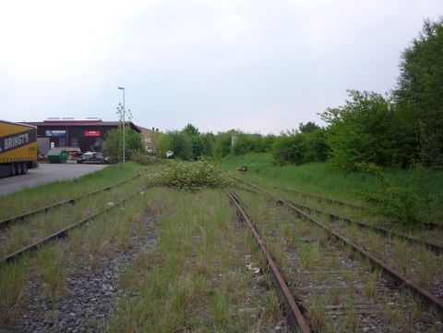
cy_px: 166
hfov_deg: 56.8
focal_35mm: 32
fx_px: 410
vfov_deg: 44.2
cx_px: 222
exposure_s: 1/400
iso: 100
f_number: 4
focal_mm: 5.2
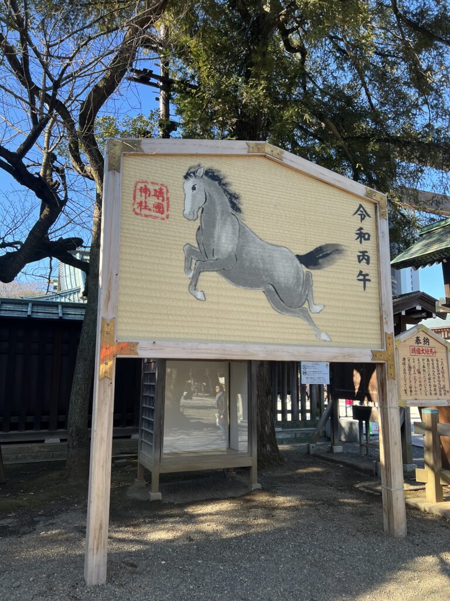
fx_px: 451
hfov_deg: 53.1
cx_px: 225
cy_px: 300
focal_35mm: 26
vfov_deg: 67.3
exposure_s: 1/552
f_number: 1.5
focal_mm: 5.7
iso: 50
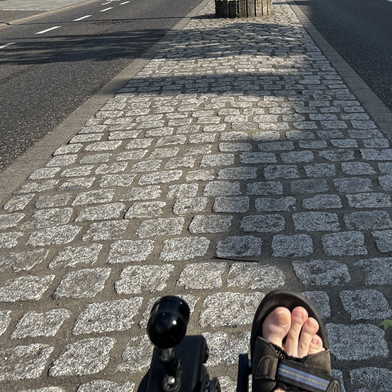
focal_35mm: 47
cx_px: 292
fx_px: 602
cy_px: 9
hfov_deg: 35.3
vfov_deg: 33.3
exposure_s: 1/2410
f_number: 1.6
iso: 50
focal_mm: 5.1
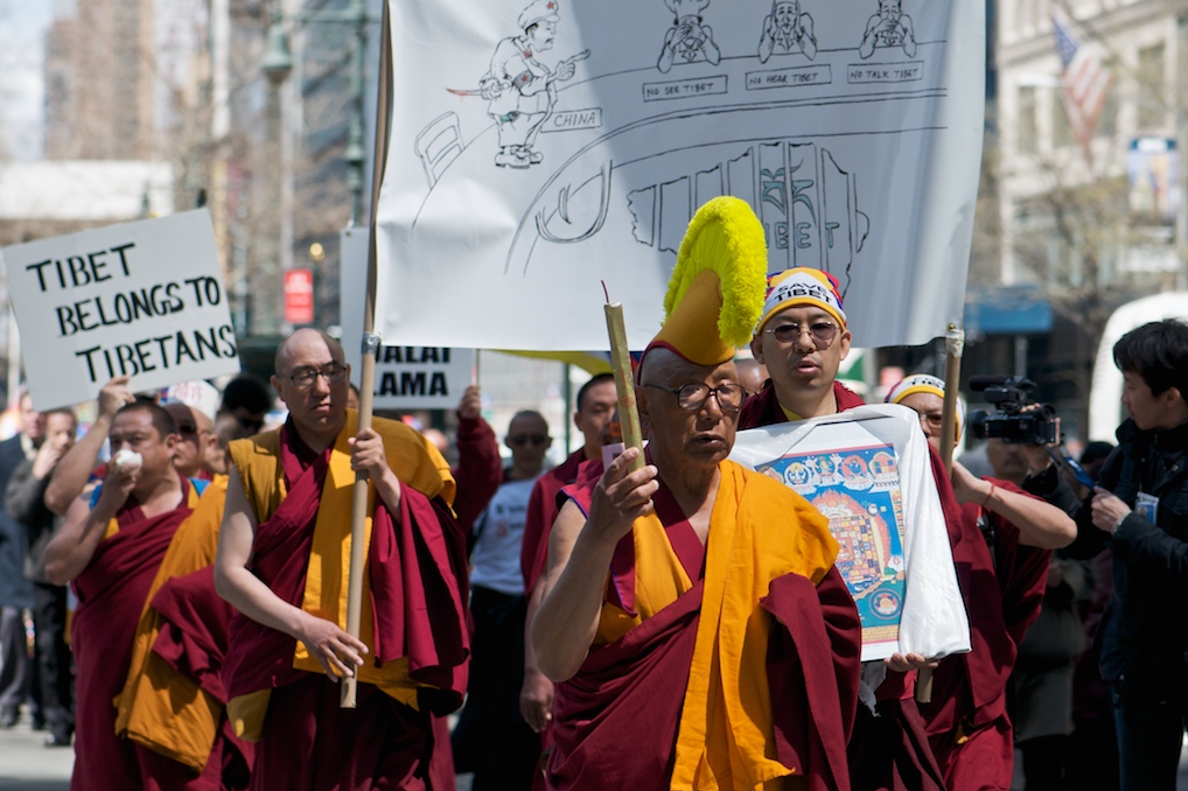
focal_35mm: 159
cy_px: 395
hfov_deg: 13.0
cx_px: 596
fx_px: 5229
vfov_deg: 8.7
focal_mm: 105
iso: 200
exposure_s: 1/1000
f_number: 4.5
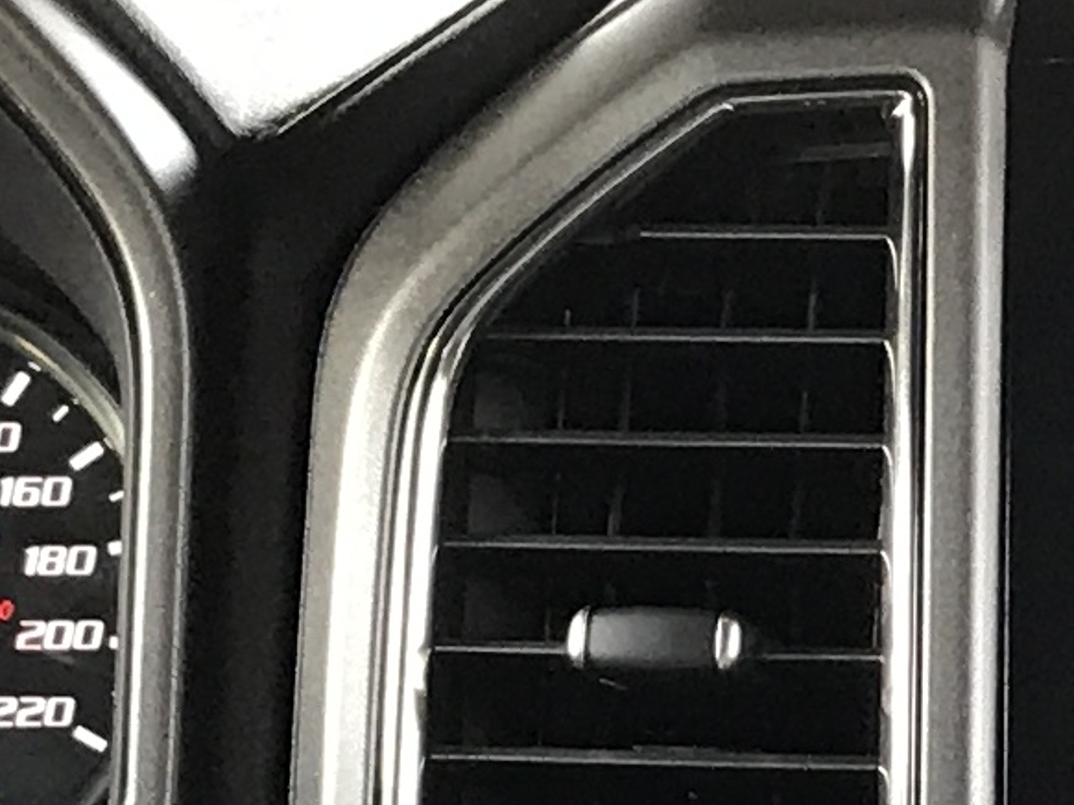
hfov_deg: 10.1
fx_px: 6017
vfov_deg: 7.6
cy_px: 713
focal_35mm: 194
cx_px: 1222
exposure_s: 1/33
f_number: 1.8
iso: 32
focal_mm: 3.99
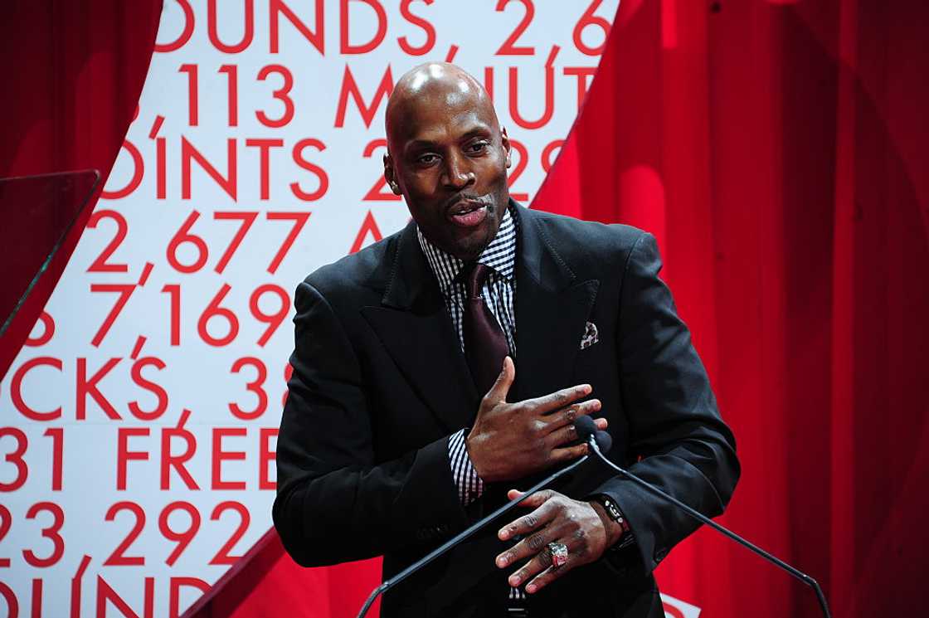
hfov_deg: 9.0
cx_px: 464
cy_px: 309
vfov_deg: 6.0
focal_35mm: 230
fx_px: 5931
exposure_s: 1/200
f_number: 6.3
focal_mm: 230
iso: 500
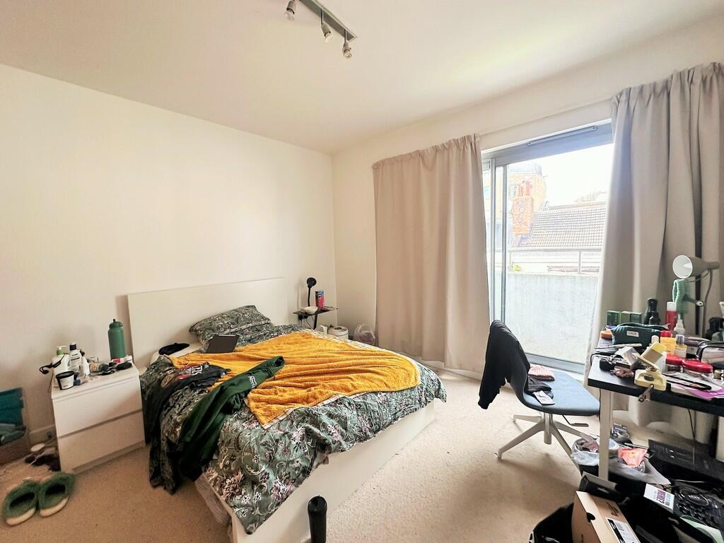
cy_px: 272
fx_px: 293
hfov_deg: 102.1
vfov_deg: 85.7
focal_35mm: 14
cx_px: 362
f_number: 2.2
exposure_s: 1/99
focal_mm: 2.22
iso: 200
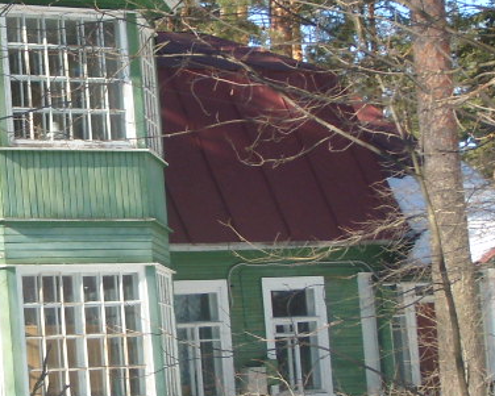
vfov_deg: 11.0
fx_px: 2066
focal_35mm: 141
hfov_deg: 13.5
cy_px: 171
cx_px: 21
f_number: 8.5
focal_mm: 8.9
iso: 50
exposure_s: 1/80
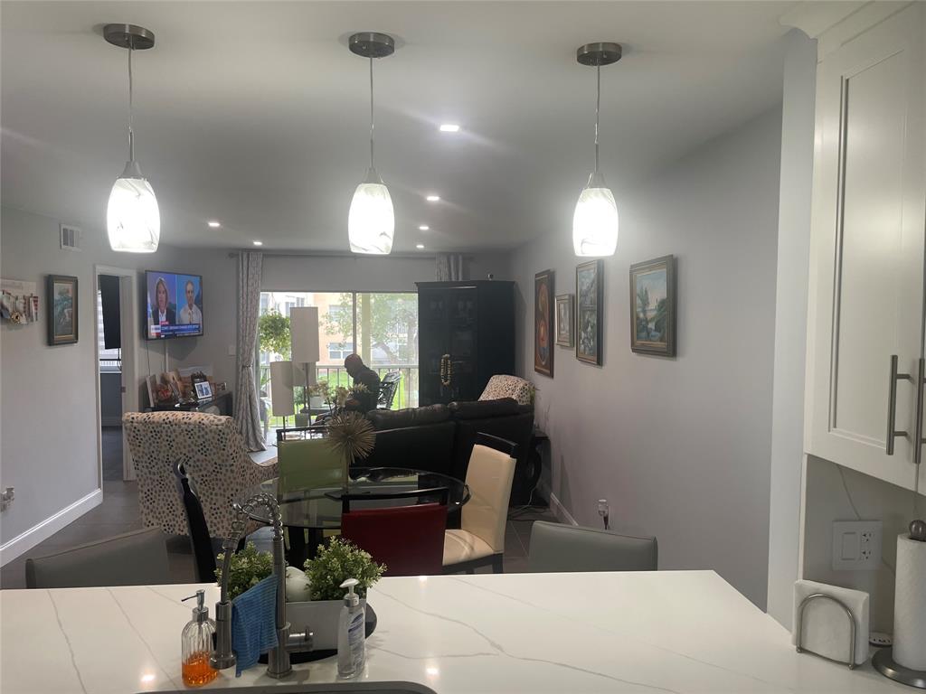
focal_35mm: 26
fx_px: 696
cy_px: 347
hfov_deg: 67.3
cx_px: 463
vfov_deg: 53.1
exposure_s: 1/120
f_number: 1.6
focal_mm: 4.2
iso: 125
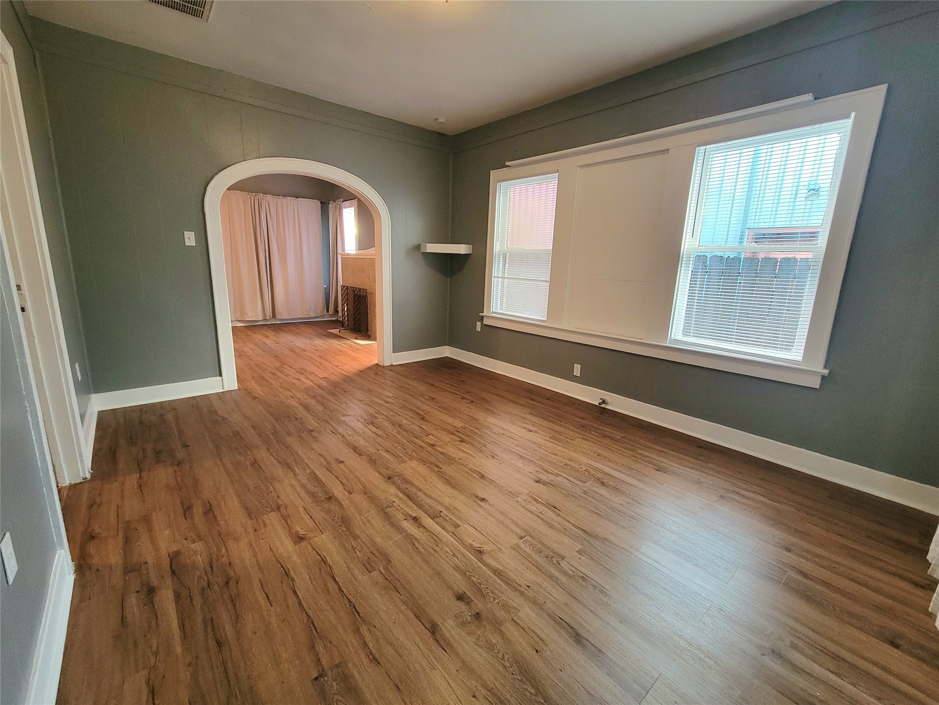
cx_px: 470
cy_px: 352
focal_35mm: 13
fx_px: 353
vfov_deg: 89.9
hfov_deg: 106.2
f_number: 2.2
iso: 400
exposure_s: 1/30
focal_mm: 2.2
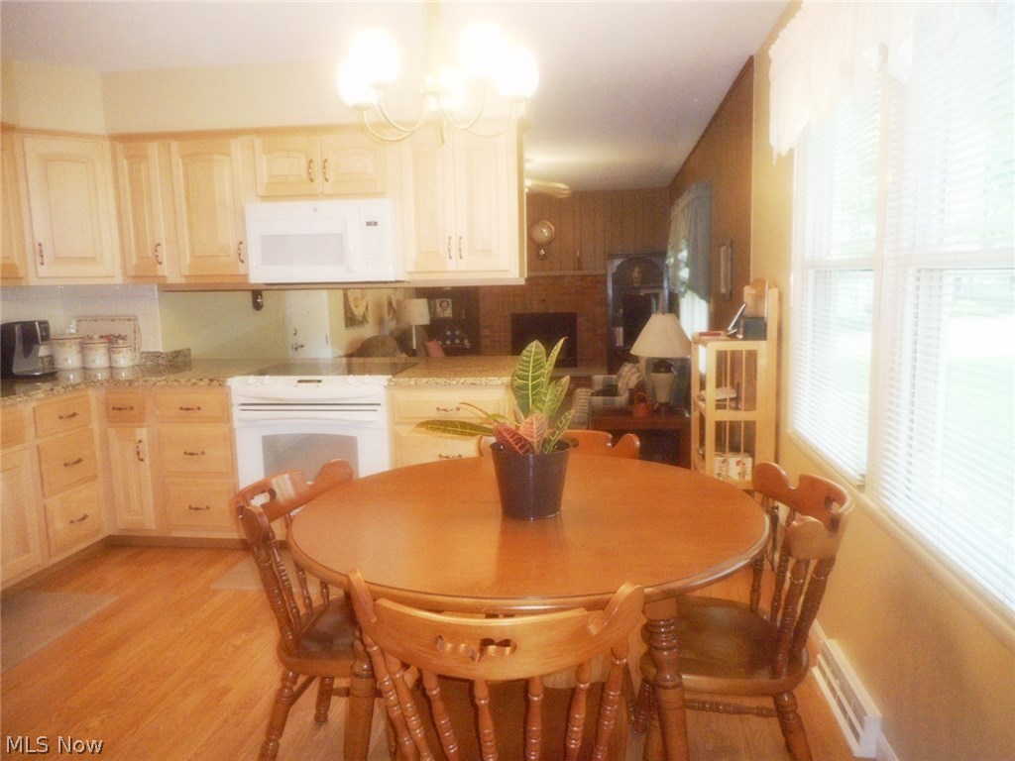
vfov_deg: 54.9
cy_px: 380
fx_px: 733
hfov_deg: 69.4
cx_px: 508
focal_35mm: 25
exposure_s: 1/25
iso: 400
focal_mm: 4.5
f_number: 3.7
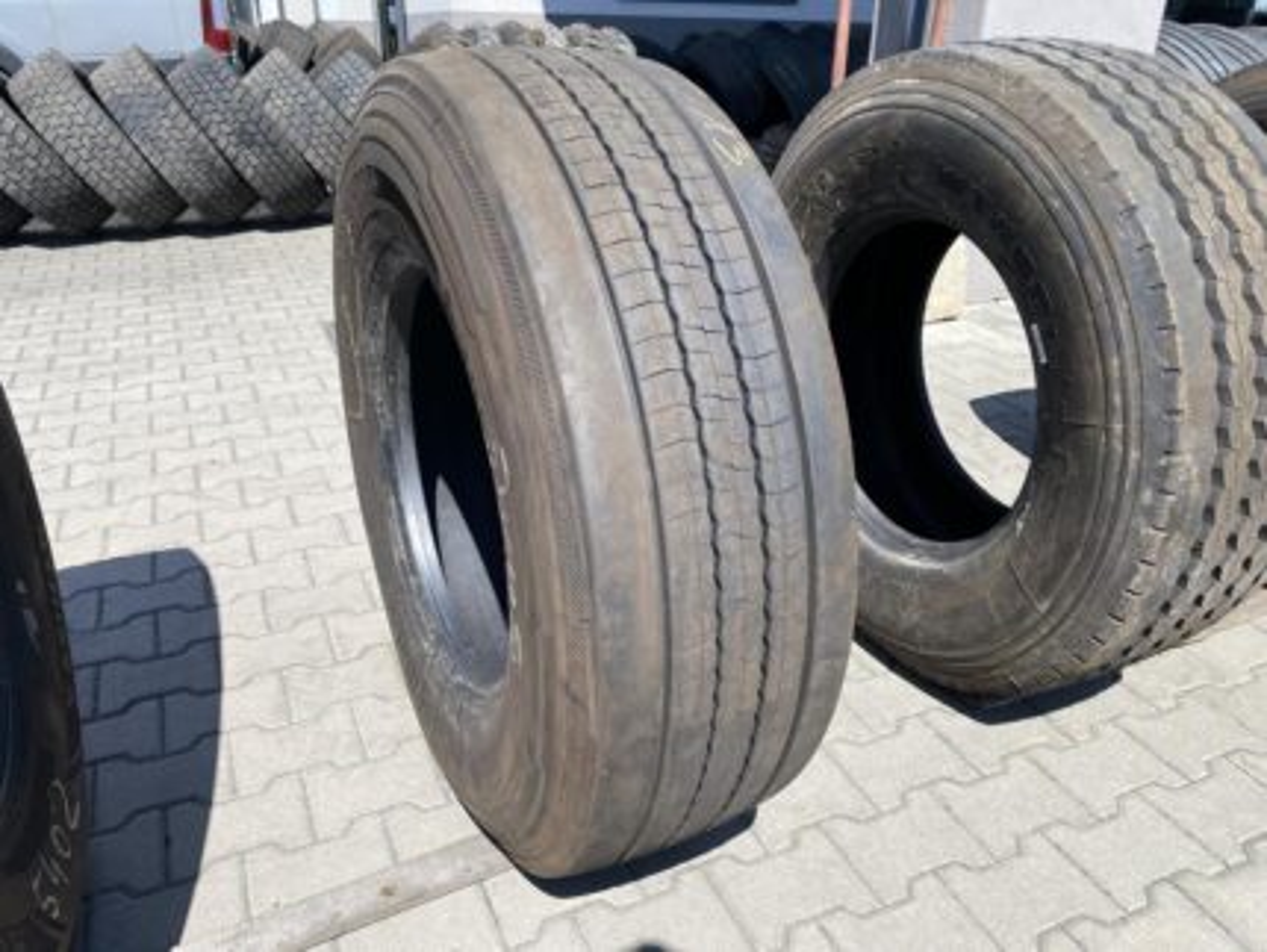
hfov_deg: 67.3
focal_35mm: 26
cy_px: 476
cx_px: 634
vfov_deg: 53.1
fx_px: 952
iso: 32
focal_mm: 4.25
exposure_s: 1/1565
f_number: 1.8
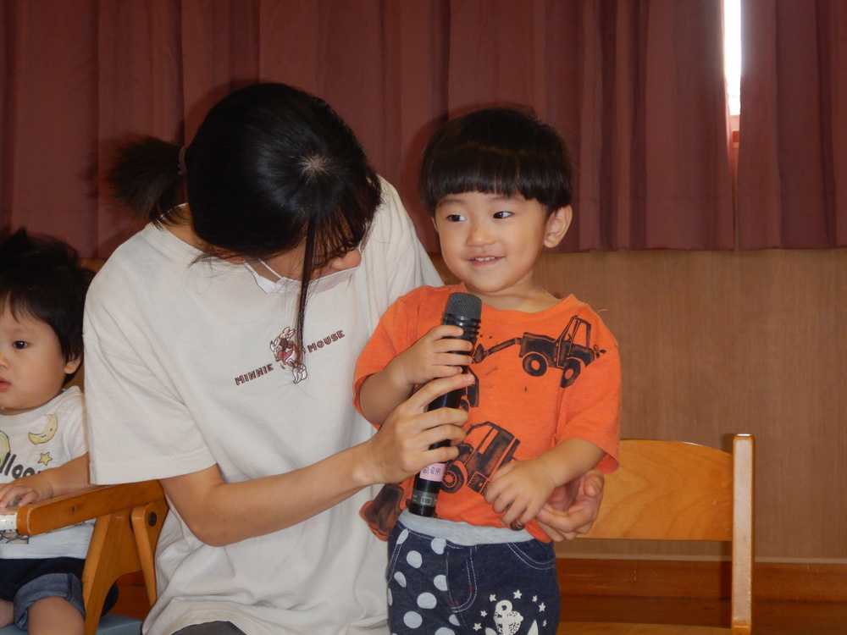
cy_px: 318
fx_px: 2251
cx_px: 424
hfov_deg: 21.3
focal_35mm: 92
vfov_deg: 16.1
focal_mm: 16.6
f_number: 4.7
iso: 280
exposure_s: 1/60
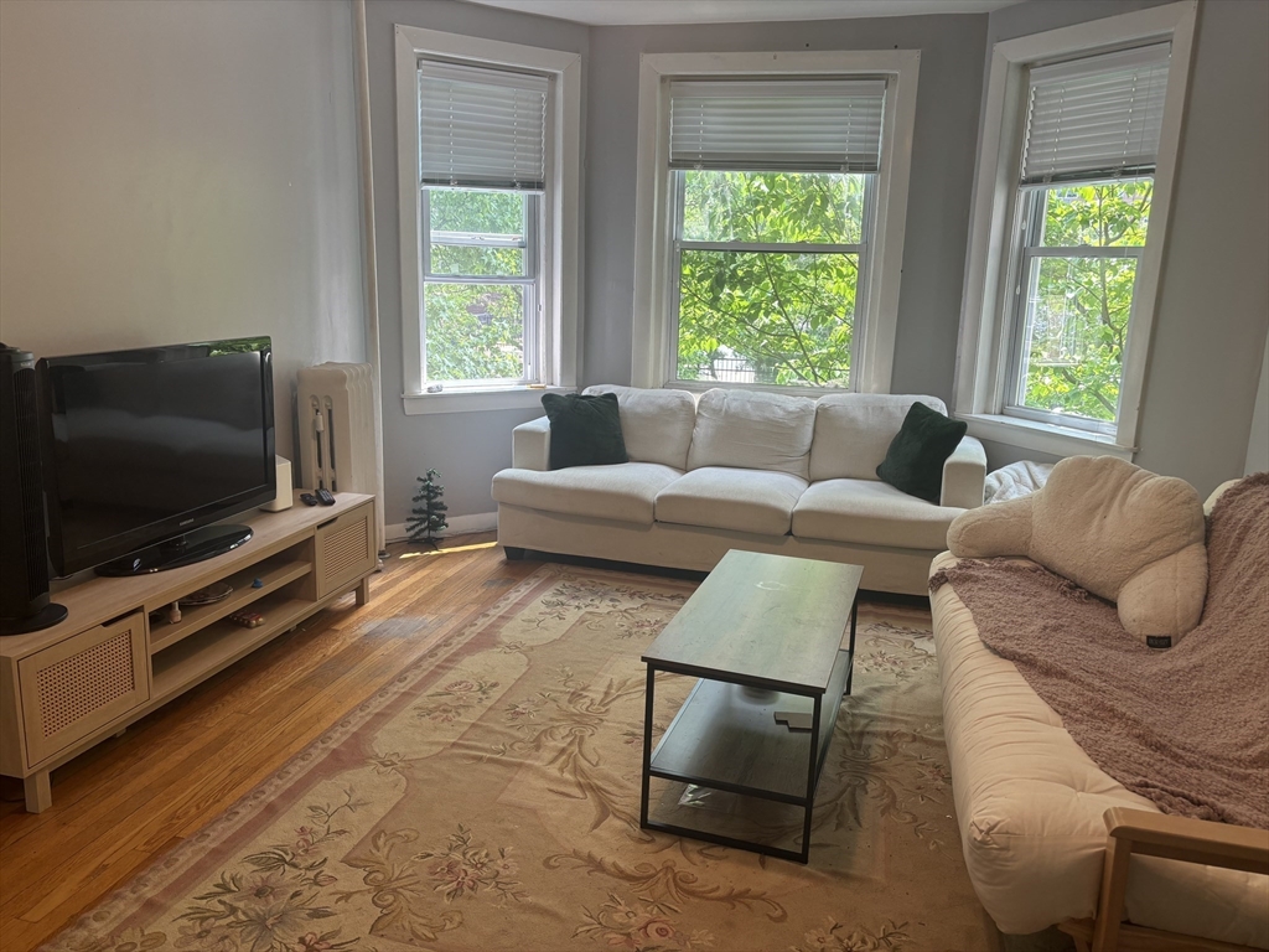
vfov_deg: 53.1
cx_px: 634
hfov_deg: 67.3
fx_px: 953
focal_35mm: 26
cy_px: 476
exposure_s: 1/120
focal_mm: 5.96
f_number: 1.6
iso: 80
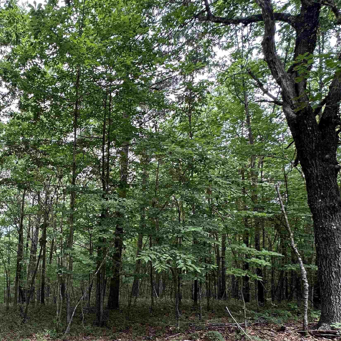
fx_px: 256
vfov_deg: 65.7
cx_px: 43
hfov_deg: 58.9
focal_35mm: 23
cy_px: 224
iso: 50
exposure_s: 1/99
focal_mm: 2.22
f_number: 2.2
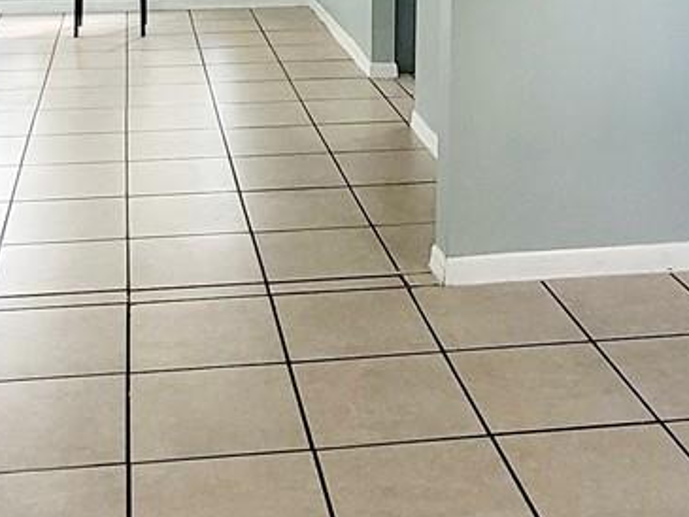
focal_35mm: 57
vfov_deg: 24.2
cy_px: -36
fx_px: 1135
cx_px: 340
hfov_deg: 33.8
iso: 250
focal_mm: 1.74
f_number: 2.2
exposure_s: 1/60.2
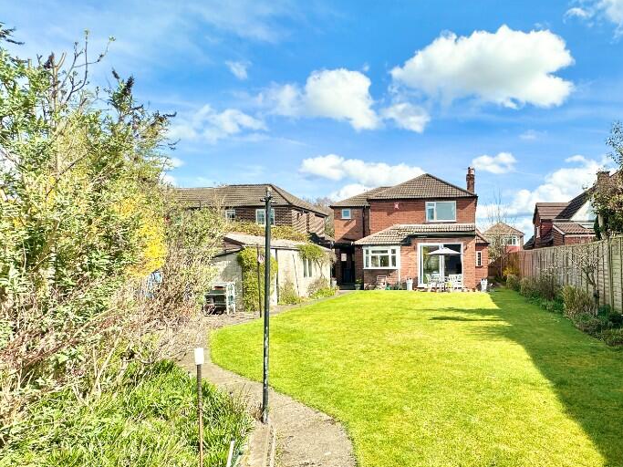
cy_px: 275
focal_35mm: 21
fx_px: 378
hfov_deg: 75.4
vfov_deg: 63.0
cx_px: 437
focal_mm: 2.22
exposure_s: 1/1667
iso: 50
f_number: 2.2
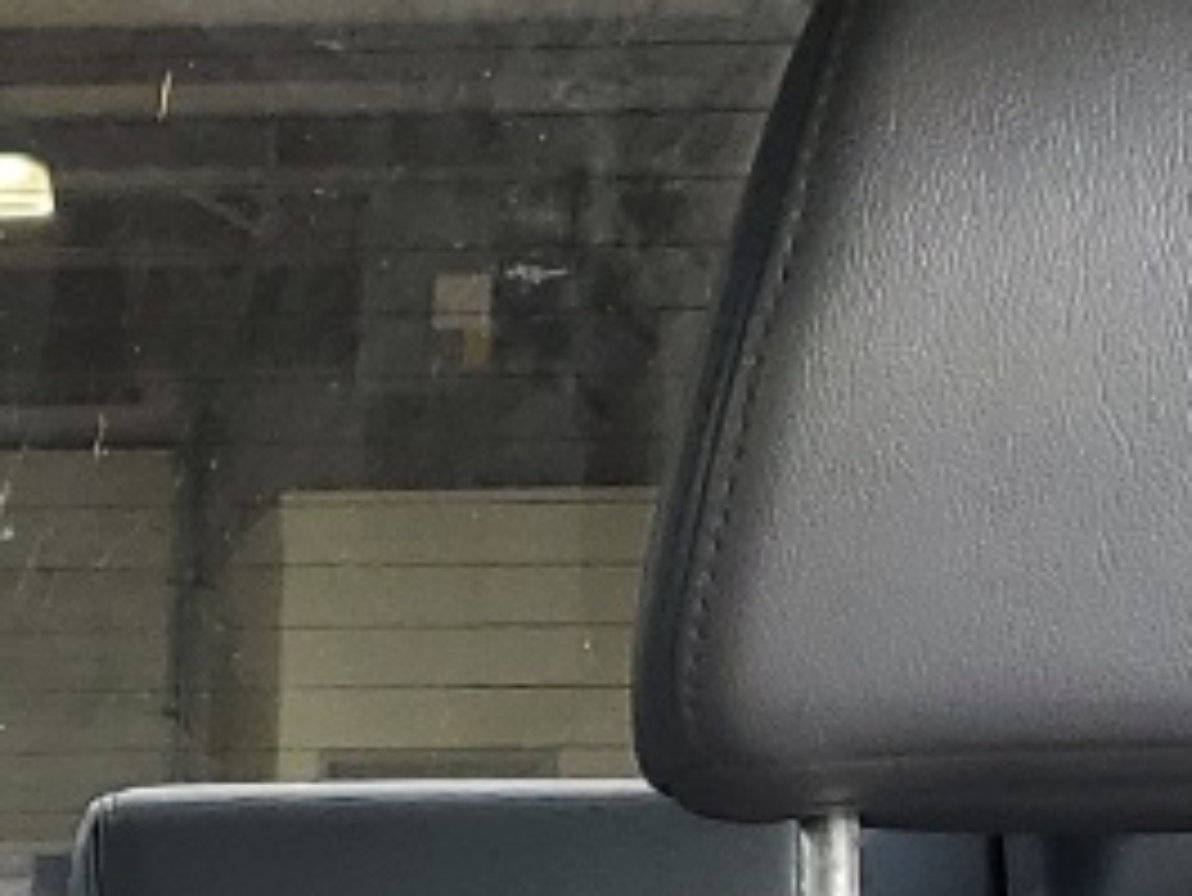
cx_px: -648
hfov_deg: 12.0
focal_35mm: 157
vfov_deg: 8.6
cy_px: 2215
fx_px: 5409
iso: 54
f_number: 1.5
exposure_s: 1/120
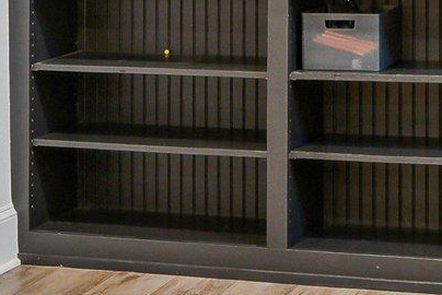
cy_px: -172
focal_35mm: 147
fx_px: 1806
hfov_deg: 13.9
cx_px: 274
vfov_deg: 9.1
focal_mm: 29
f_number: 4.5
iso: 4000
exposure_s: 1/125
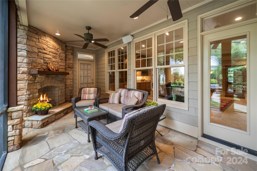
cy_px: 86
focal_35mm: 14
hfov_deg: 104.3
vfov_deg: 81.2
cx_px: 128
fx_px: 100
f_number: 4
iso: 2000
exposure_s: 1/160
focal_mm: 14
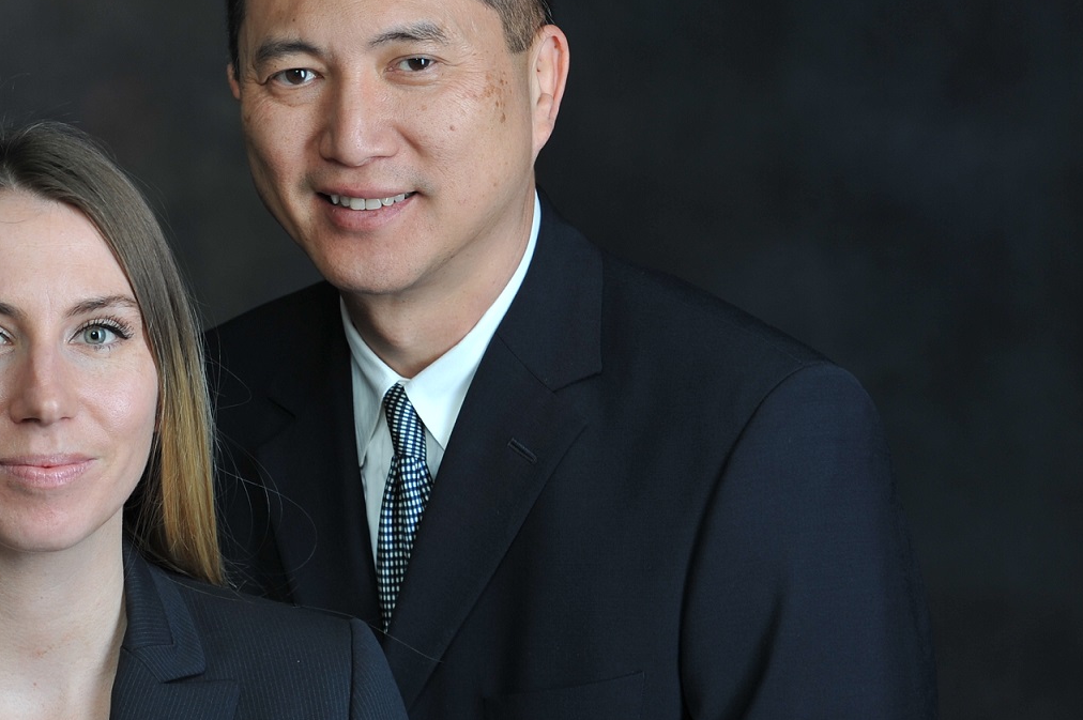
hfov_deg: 10.3
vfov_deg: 6.9
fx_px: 5952
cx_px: 14
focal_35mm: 198
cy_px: 448
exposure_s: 1/160
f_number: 5
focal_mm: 98
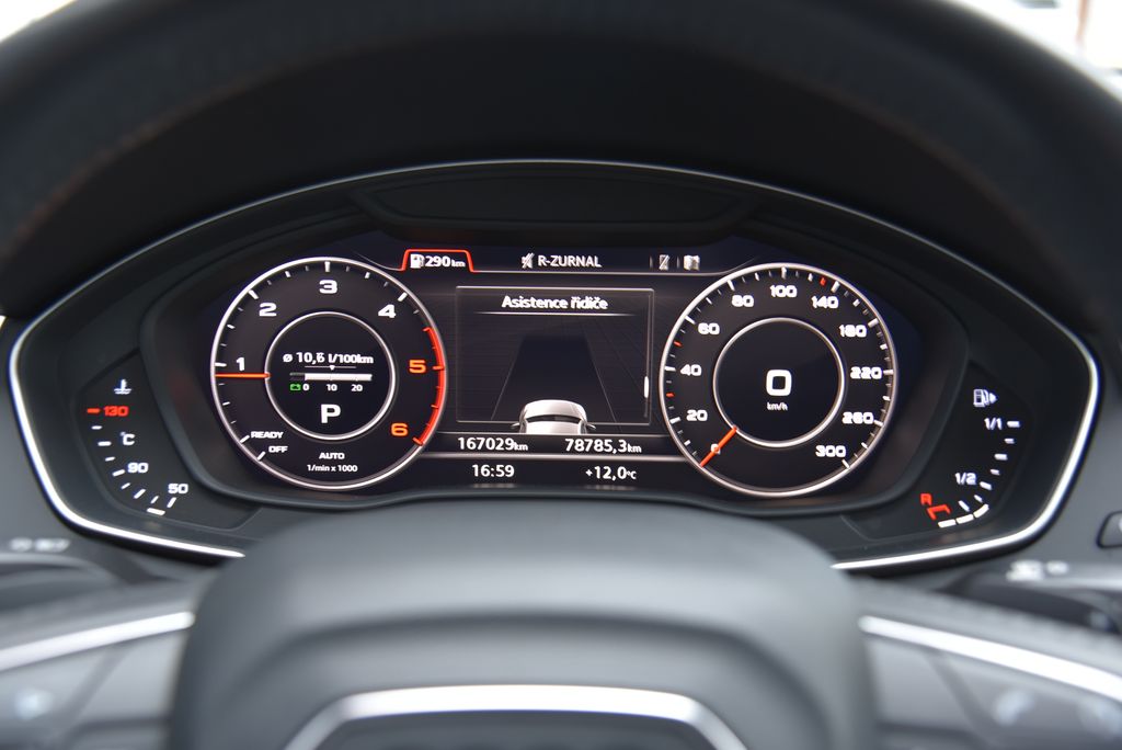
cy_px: 375
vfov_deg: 35.1
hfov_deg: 50.7
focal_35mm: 38
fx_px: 1185
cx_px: 561
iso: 500
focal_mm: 38
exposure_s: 1/6
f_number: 4
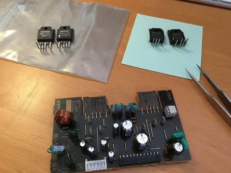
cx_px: 116
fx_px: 194
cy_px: 86
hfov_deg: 61.7
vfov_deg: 48.2
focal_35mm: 29
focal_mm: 4.15
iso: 160
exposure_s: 1/33
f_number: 2.2
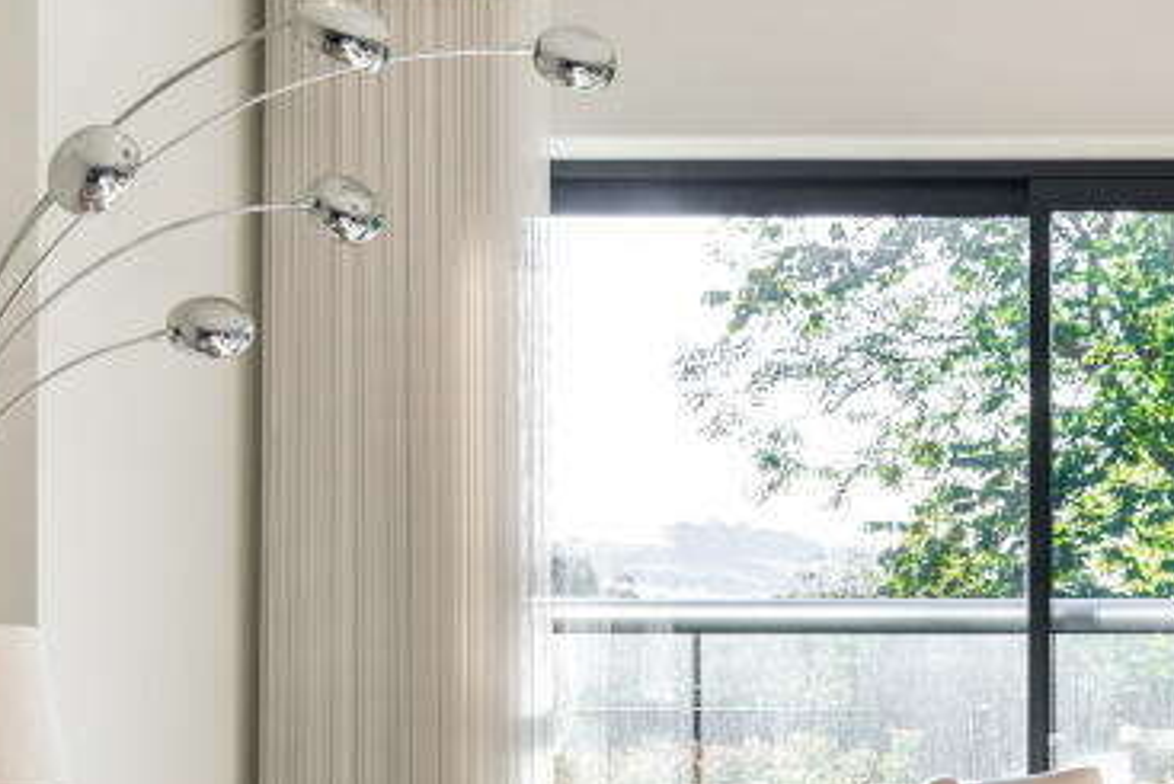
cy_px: 744
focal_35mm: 81
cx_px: 1289
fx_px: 2642
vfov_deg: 16.6
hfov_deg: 23.5
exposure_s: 1/80
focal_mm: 29
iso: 320
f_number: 4.5
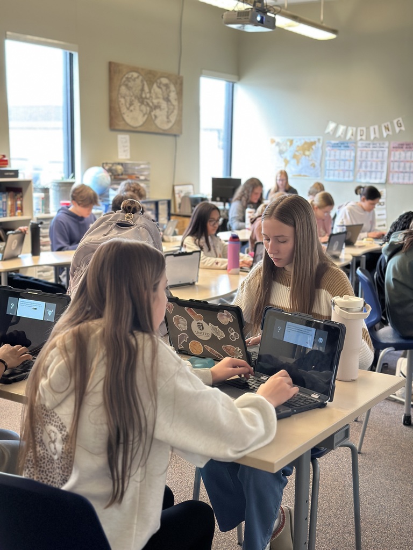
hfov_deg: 30.3
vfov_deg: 39.7
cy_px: 275
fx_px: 764
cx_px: 206
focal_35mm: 48
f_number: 1.78
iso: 250
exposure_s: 1/60
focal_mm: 6.86
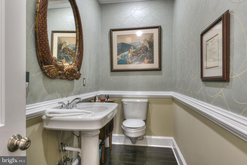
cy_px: 82
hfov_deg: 78.6
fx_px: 151
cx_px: 124
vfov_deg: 57.3
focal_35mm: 22
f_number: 22
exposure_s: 3
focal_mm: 22
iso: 100
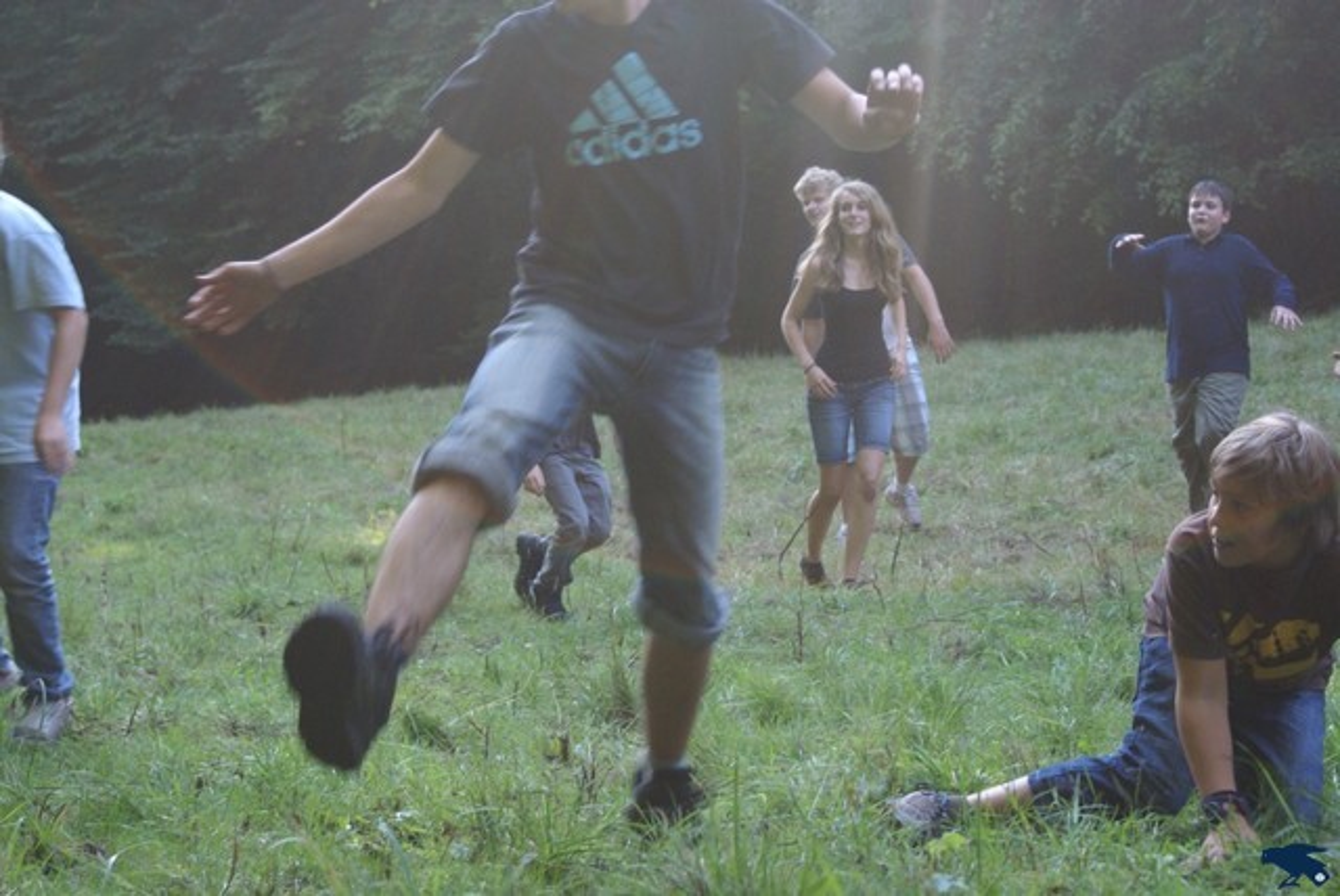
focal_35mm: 75
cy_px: 448
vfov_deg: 18.2
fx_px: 2794
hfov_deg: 27.0
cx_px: 670
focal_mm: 50
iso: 500
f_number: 5.6
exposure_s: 1/160
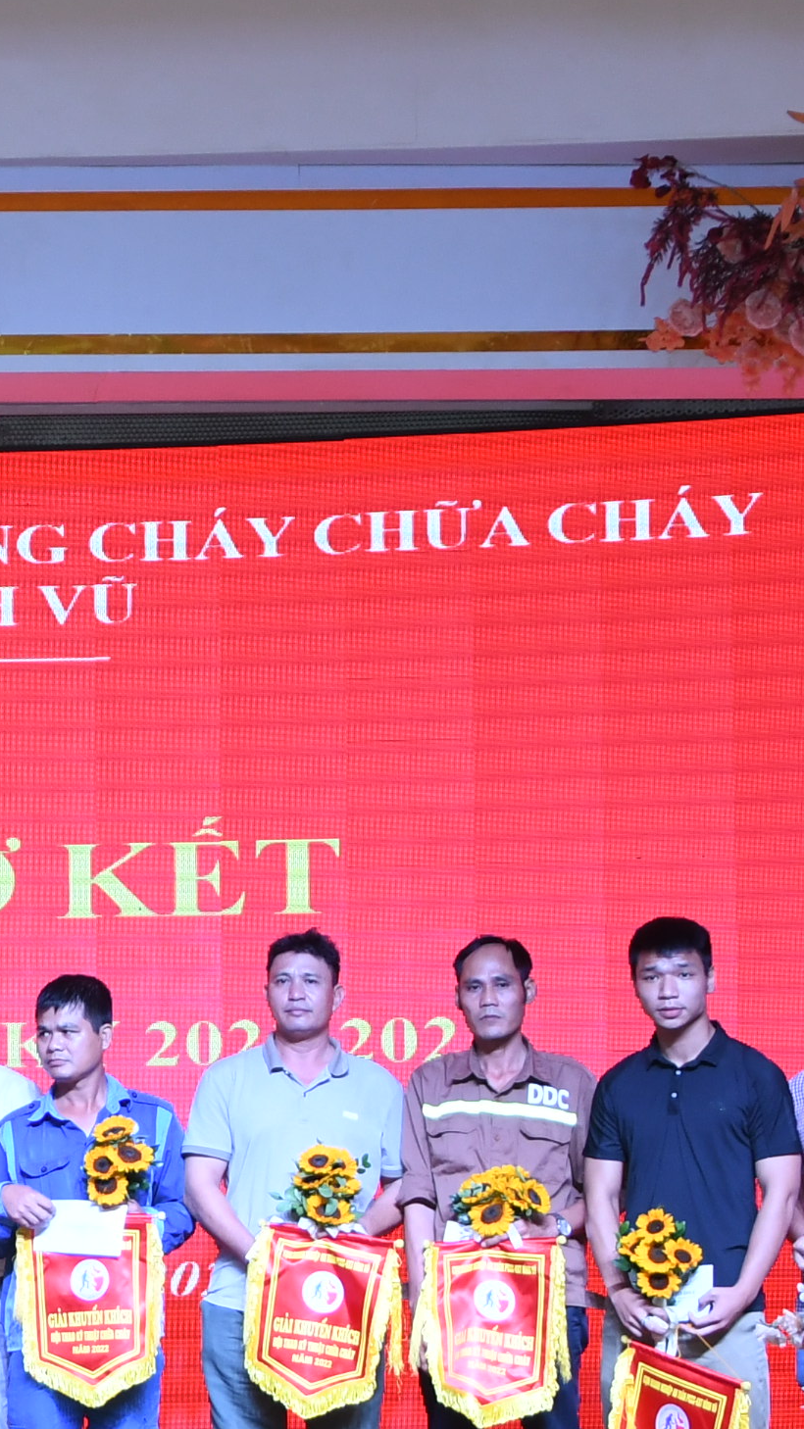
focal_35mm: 117
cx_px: -396
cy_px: 928
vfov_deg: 18.3
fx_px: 4435
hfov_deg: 10.0
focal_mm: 26
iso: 640
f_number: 4
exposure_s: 1/200
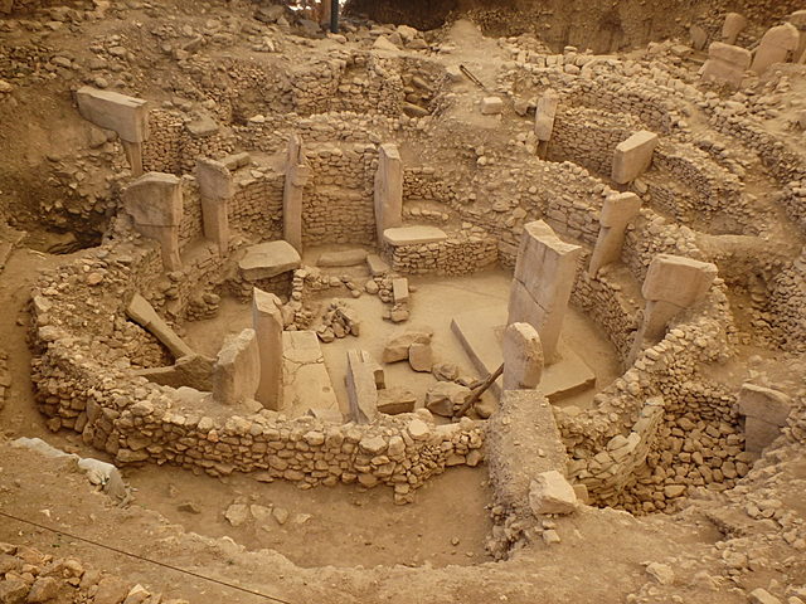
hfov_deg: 56.8
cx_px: 403
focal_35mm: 32
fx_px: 745
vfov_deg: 44.2
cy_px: 302
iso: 125
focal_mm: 5.7
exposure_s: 1/160
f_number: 4.2
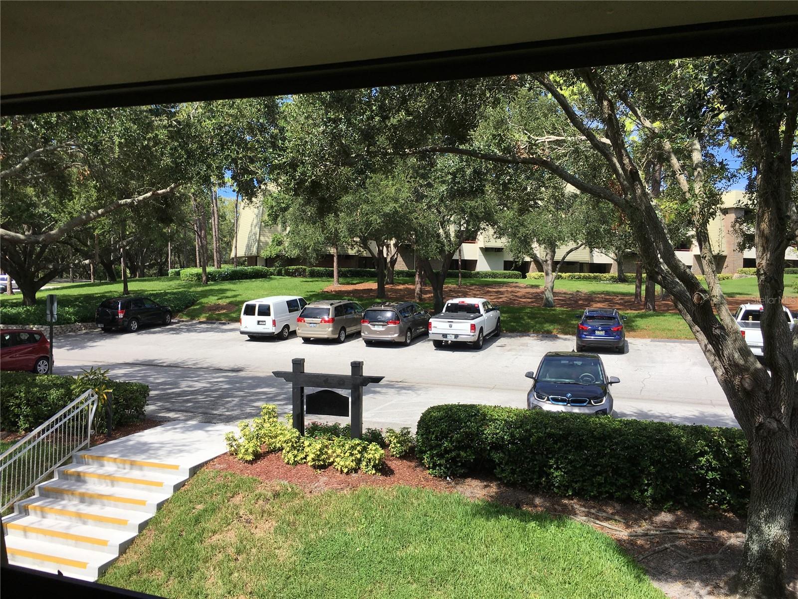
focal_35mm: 29
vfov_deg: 48.2
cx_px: 399
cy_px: 300
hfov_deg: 61.7
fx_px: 669
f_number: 2.2
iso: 25
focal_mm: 4.15
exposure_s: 1/1202
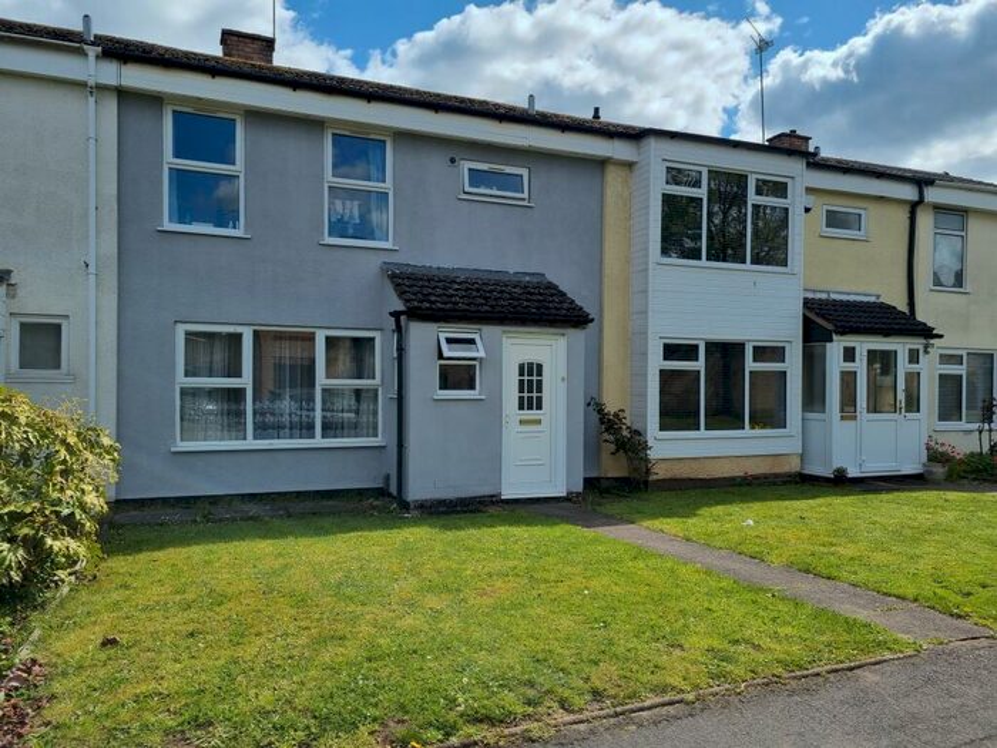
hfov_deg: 67.3
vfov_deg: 53.1
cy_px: 374
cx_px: 498
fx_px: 749
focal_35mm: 26
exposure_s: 1/3864
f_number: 1.8
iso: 50
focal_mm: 5.4
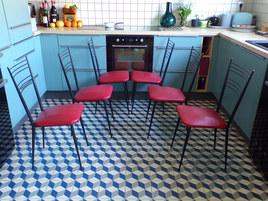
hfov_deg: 56.8
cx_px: 134
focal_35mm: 32
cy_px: 100
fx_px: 248
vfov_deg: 44.2
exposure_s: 1/17
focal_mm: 5.8
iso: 317
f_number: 3.2
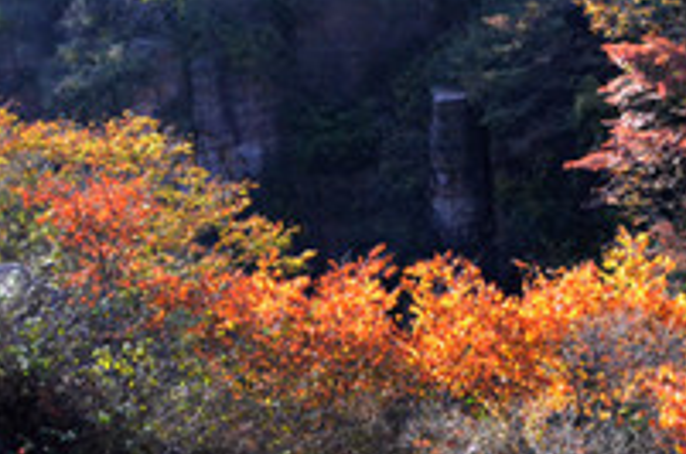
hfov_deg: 26.7
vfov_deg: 19.7
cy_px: 10
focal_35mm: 67
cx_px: 823
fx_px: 1274
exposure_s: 1/250
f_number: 16
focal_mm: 18
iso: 6400
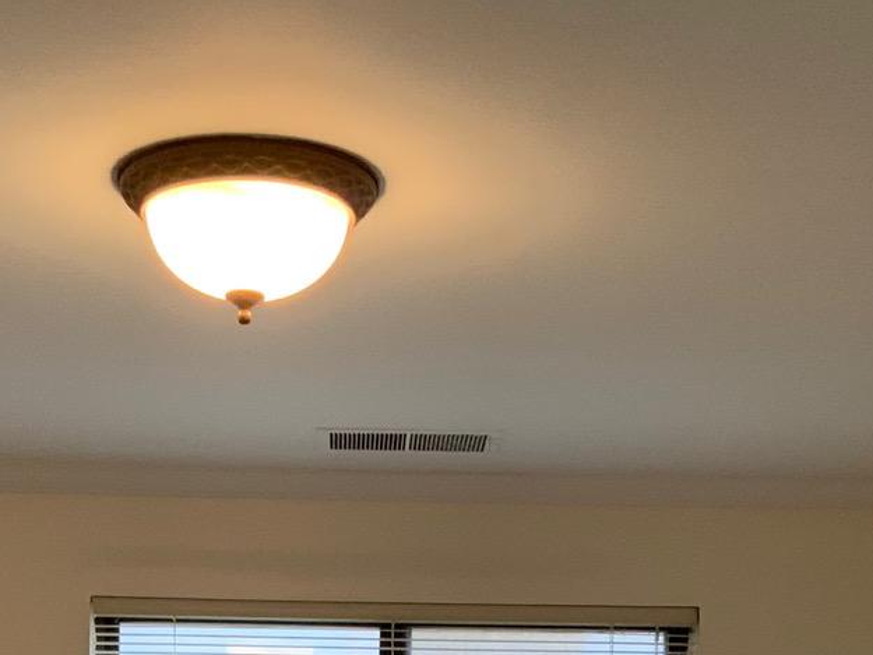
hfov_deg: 20.6
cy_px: 1049
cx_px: 313
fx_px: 2396
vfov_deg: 14.3
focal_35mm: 95
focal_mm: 3
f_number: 1.8
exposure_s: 1/60
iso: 50
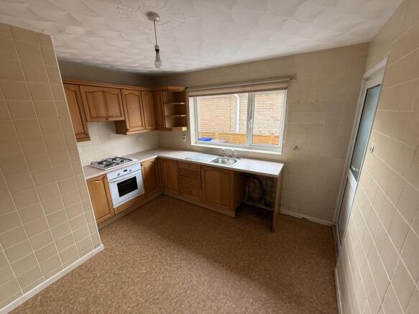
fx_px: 169
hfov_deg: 102.1
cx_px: 210
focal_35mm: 14
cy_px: 157
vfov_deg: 85.7
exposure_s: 1/99
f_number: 2.2
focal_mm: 2.22
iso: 100
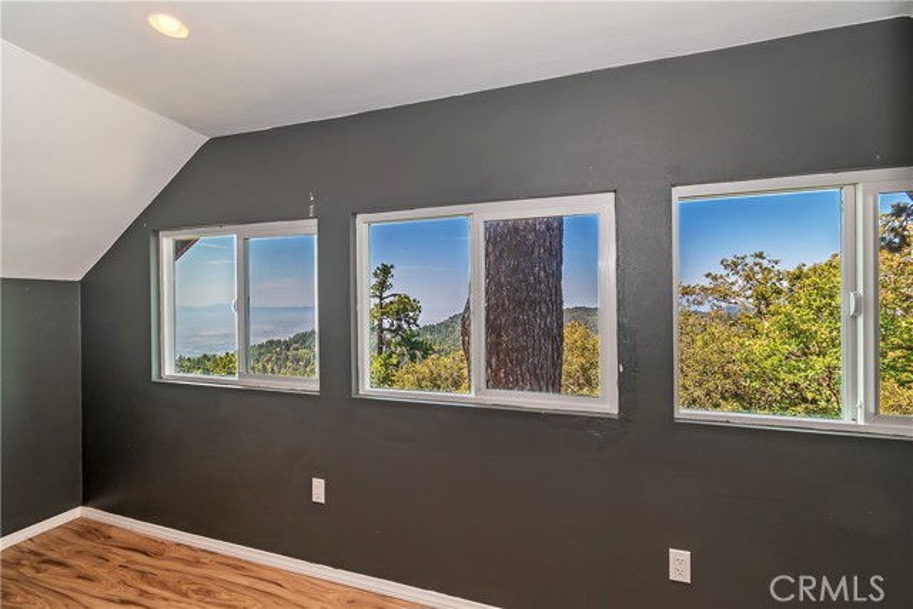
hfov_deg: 100.4
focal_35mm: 15
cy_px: 304
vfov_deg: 77.4
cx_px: 456
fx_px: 380
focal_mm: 10
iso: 100
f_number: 8
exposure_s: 1/30
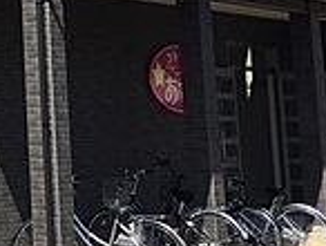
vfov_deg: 11.3
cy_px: -119
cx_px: -263
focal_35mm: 127
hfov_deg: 13.8
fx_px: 1198
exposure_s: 1/2198
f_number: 2.2
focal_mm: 4.15
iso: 32
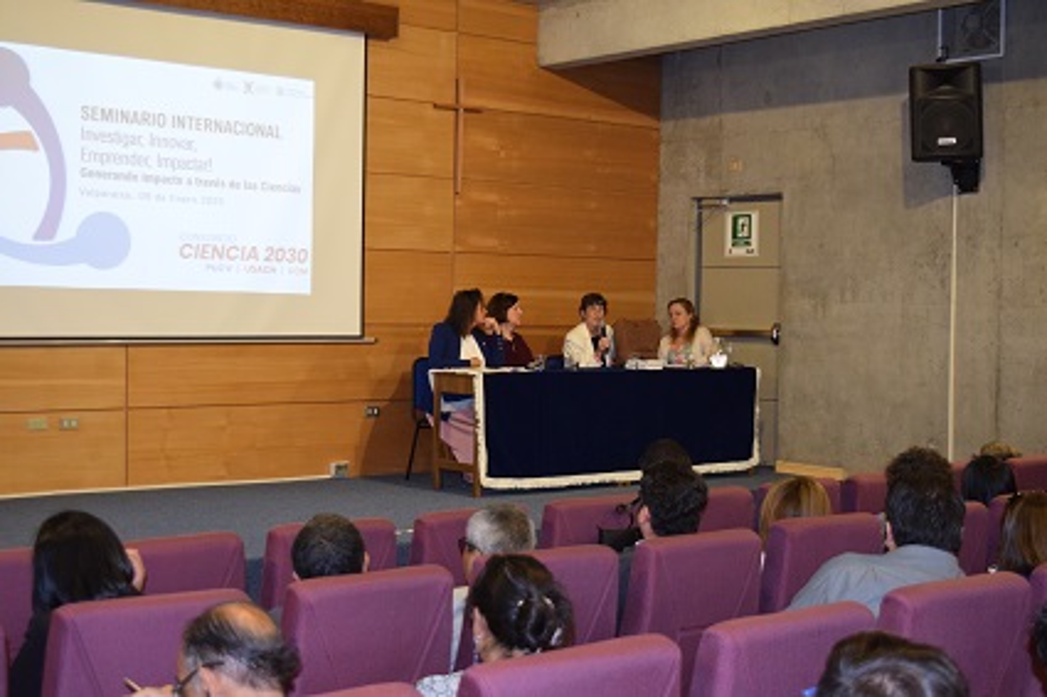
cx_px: 524
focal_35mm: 52
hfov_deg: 37.9
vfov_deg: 25.7
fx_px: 1526
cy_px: 348
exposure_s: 1/60
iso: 1600
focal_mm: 35
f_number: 4.5
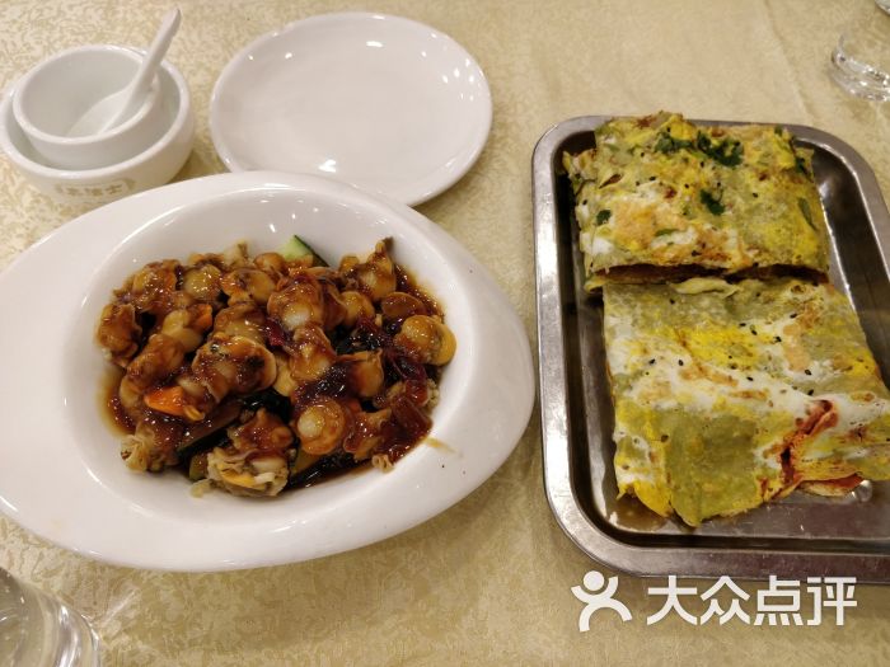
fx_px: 617
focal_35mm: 24
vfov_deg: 56.8
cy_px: 334
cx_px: 445
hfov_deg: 71.6
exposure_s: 1/50
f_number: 1.7
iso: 640
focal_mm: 4.1
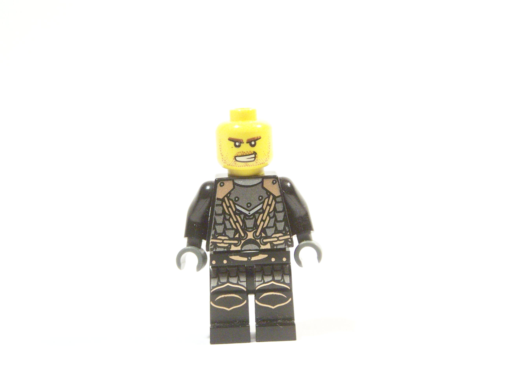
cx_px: 253
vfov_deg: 15.7
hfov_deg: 20.9
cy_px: 190
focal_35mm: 94
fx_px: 1374
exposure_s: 1/30
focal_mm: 15.6
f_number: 3.2
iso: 400
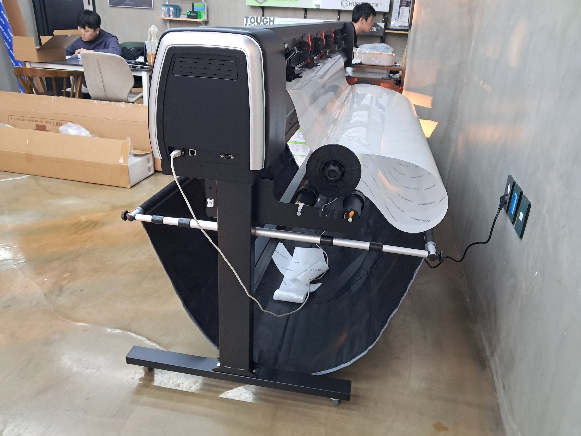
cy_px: 218
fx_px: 453
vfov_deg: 51.4
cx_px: 290
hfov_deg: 65.3
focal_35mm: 27
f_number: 1.8
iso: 250
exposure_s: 1/50
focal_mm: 4
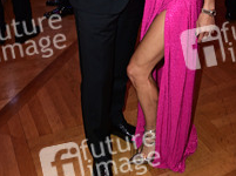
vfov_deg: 28.6
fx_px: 313
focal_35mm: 46
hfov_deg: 41.2
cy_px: -16
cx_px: 134
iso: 2000
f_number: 5.6
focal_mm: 24
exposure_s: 1/50
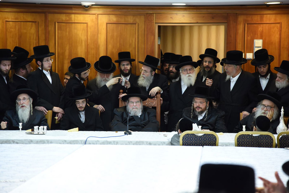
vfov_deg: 12.2
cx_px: 144
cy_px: 96
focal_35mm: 112
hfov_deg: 18.3
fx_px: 899
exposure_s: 1/100
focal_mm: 112
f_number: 4
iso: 1600
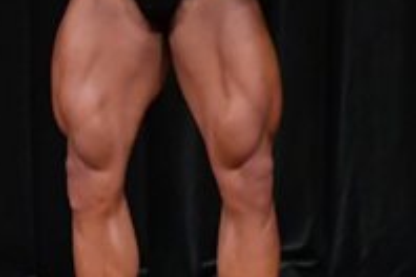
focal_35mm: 1116
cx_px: -211
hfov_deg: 1.8
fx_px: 12895
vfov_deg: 1.2
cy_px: 15
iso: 5000
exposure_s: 1/400
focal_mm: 190
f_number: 5.6
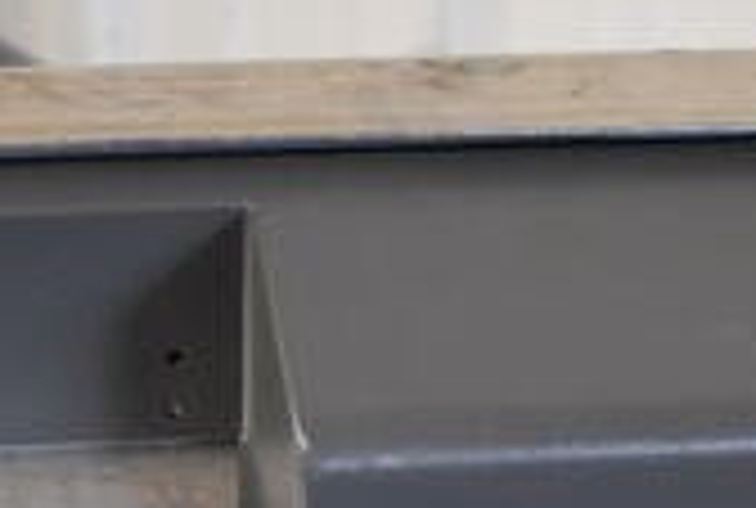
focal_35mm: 136
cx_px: 324
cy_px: 755
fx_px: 2860
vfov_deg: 9.9
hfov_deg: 15.1
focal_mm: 25
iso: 1800
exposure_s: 1/125
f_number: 4
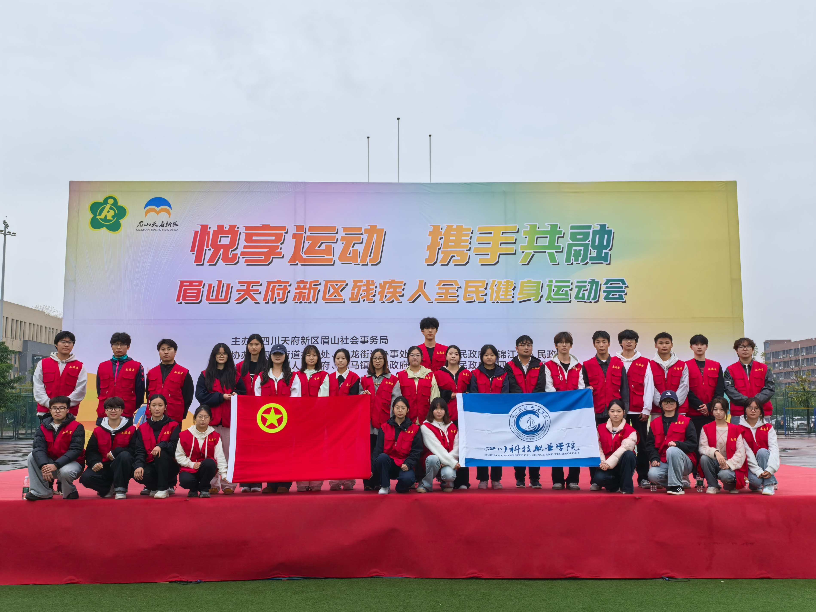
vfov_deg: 41.8
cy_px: 306
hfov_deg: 54.0
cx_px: 408
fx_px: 801
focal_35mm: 34
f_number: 4
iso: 50
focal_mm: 6.98
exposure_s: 1/130
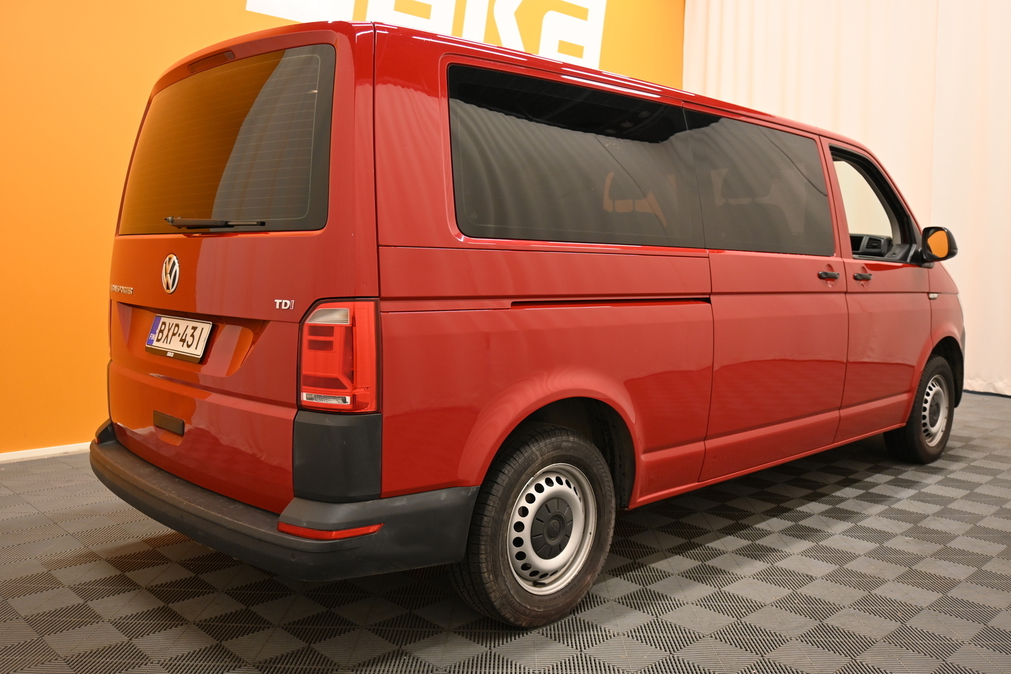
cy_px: 337
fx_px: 863
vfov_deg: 42.6
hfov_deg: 60.7
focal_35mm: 31
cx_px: 506
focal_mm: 20.5
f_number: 3.8
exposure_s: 1/30
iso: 500
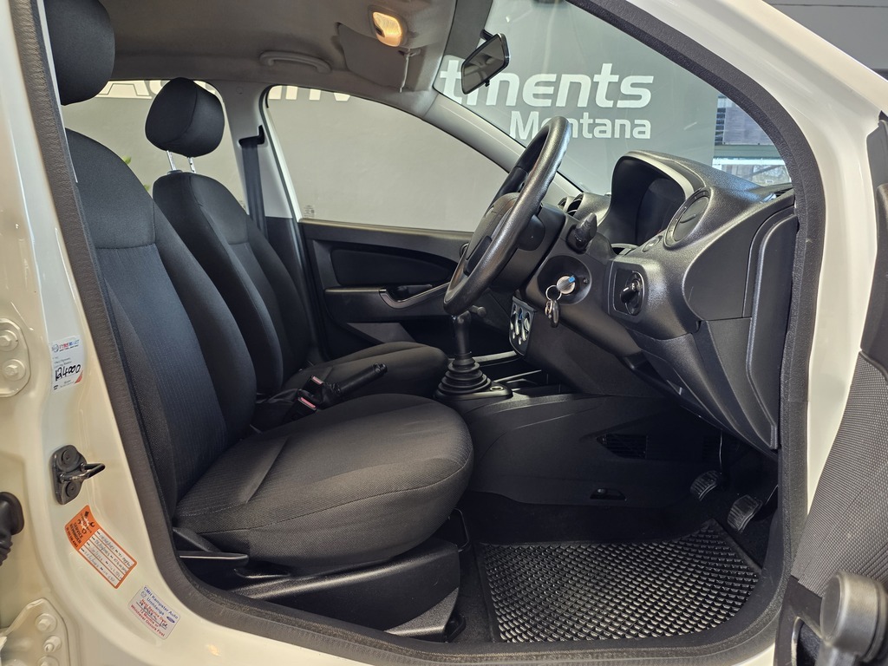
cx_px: 444
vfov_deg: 58.9
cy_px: 333
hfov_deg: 73.9
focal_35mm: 23
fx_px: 590
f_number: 1.7
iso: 160
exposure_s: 1/100
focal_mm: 6.25
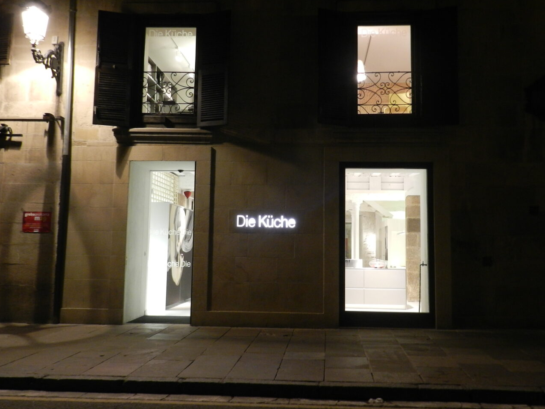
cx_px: 286
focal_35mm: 34
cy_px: 188
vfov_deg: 41.8
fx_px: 535
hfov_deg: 53.9
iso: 400
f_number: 3.7
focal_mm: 5.6
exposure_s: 1/8
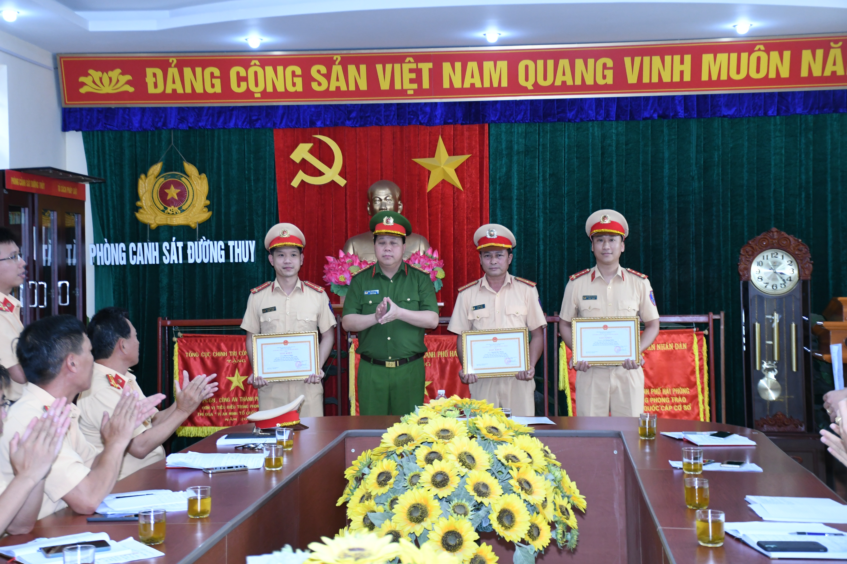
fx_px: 1482
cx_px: 424
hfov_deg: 31.9
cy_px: 282
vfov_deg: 21.6
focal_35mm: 63
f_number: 4.5
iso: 1600
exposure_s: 1/200
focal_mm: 42
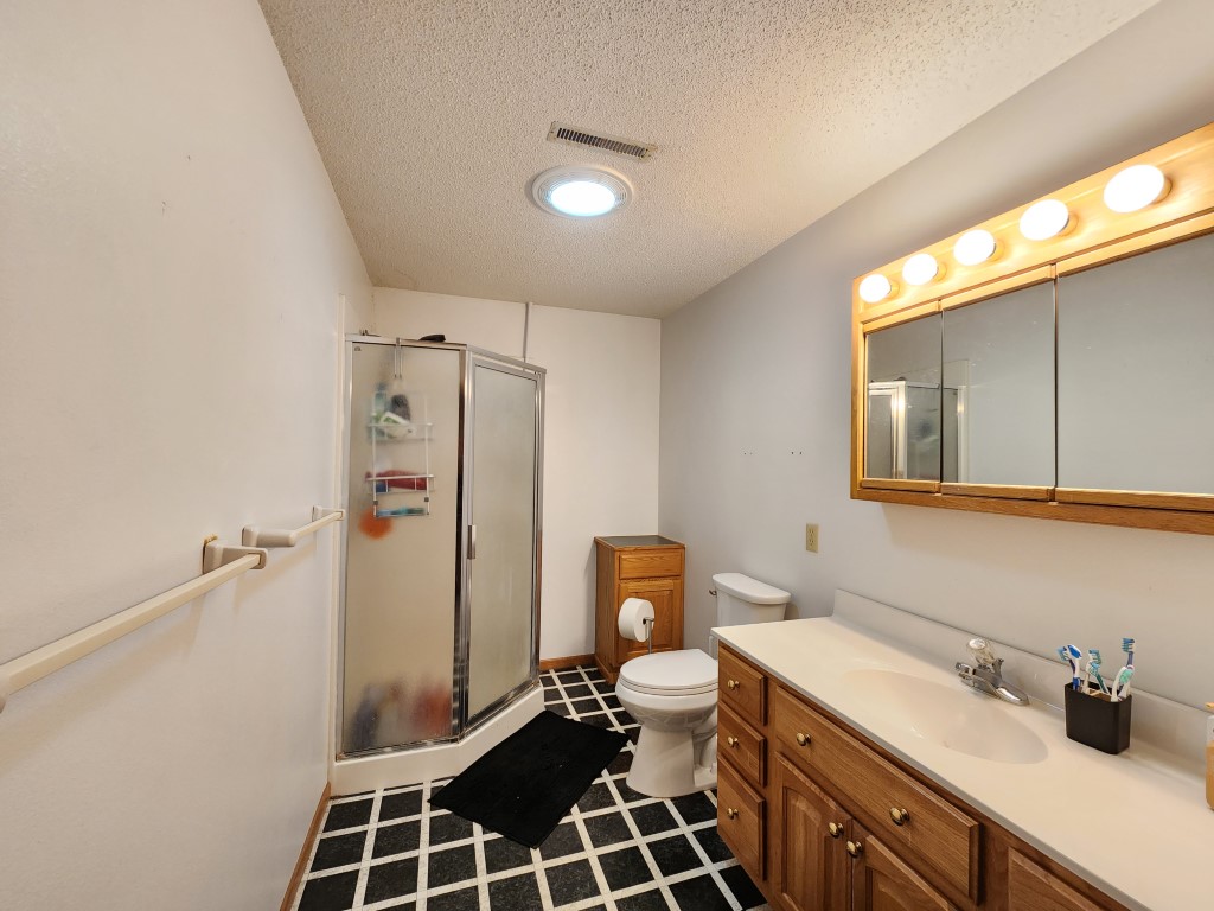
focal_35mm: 13
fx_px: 456
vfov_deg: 89.9
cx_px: 607
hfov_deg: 106.2
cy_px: 456
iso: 250
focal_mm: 2.2
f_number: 2.2
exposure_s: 1/60
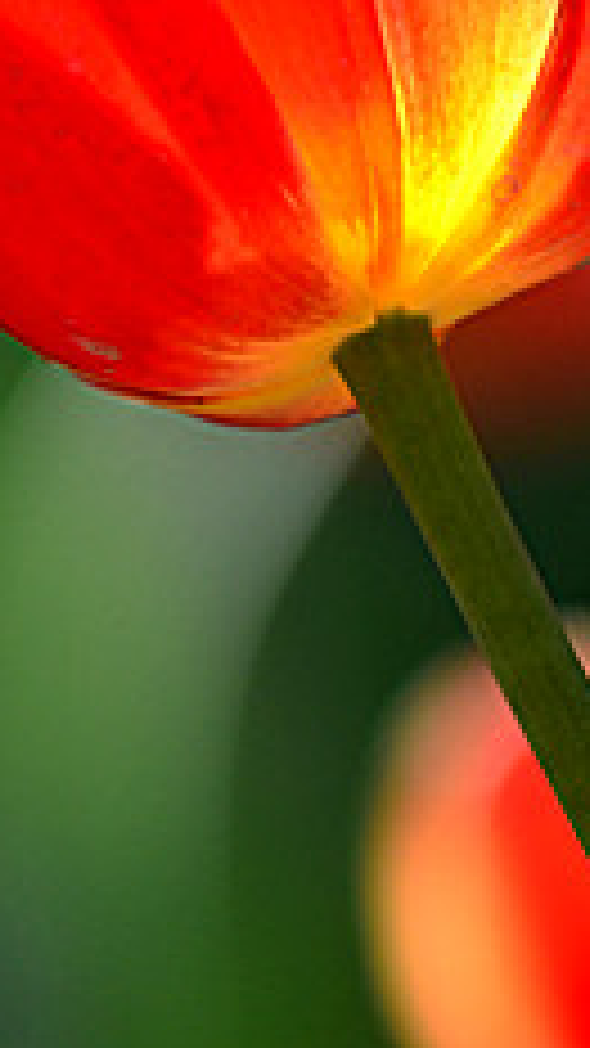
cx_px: 313
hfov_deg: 1.1
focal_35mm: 1076
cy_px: 454
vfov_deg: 2.0
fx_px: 29937
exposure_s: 1/2000
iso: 200
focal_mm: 200
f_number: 2.8
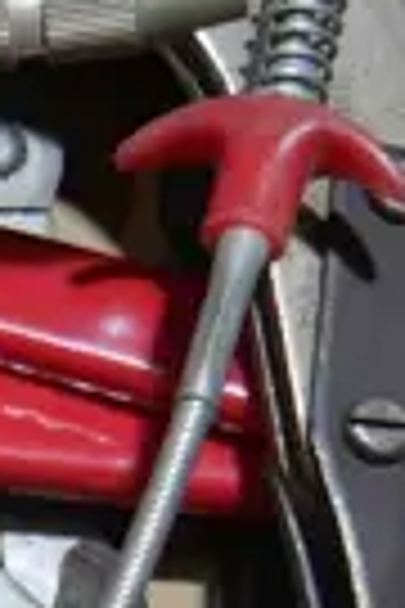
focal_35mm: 237
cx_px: -1269
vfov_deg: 8.6
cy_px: 696
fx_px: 3999
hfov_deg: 5.1
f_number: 3.6
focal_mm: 15
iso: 200
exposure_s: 1/60
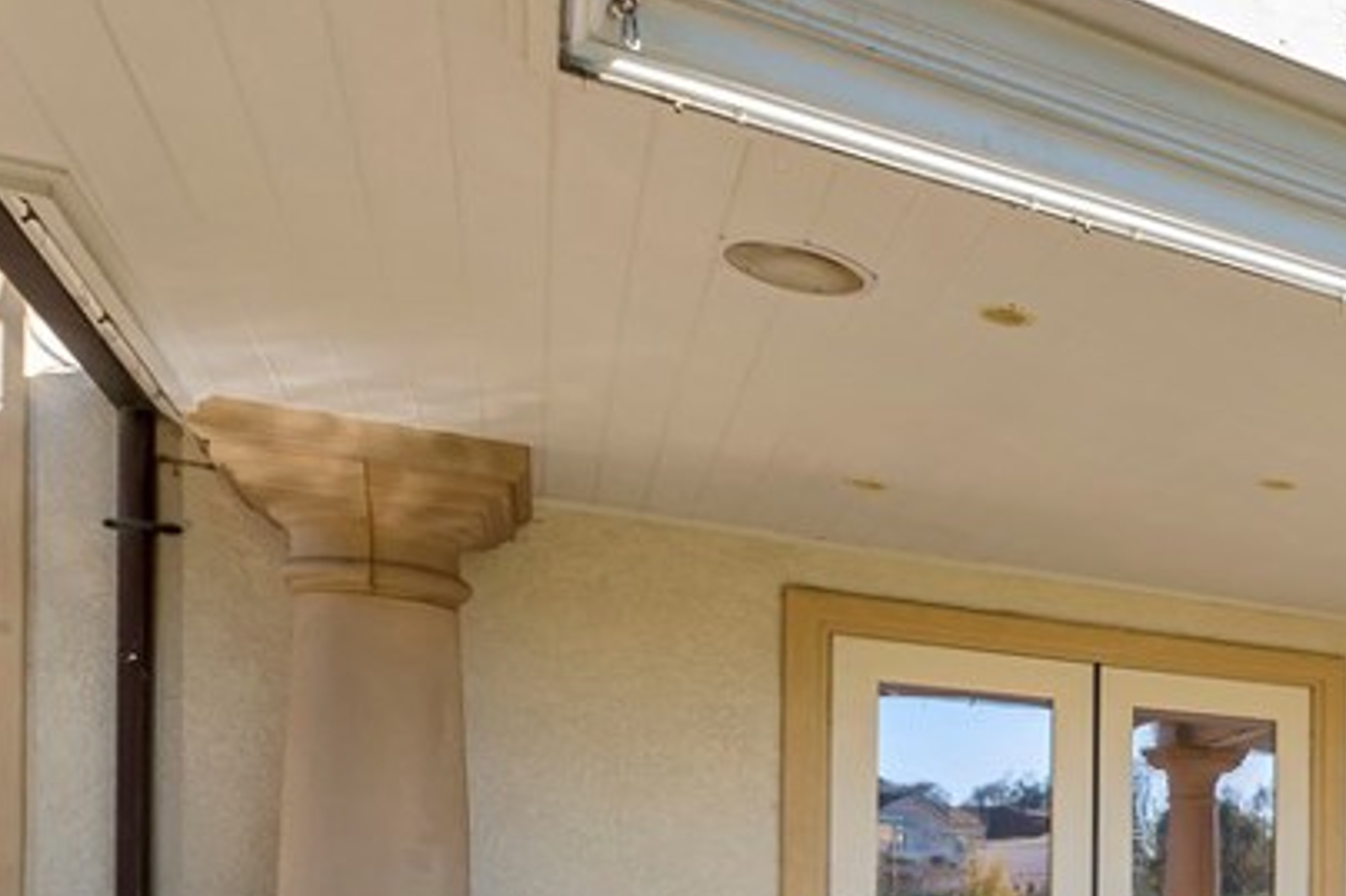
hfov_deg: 36.6
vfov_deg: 31.5
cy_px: 959
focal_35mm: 38
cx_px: 1679
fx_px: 1420
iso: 100
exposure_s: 1/320
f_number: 5.6
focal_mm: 10
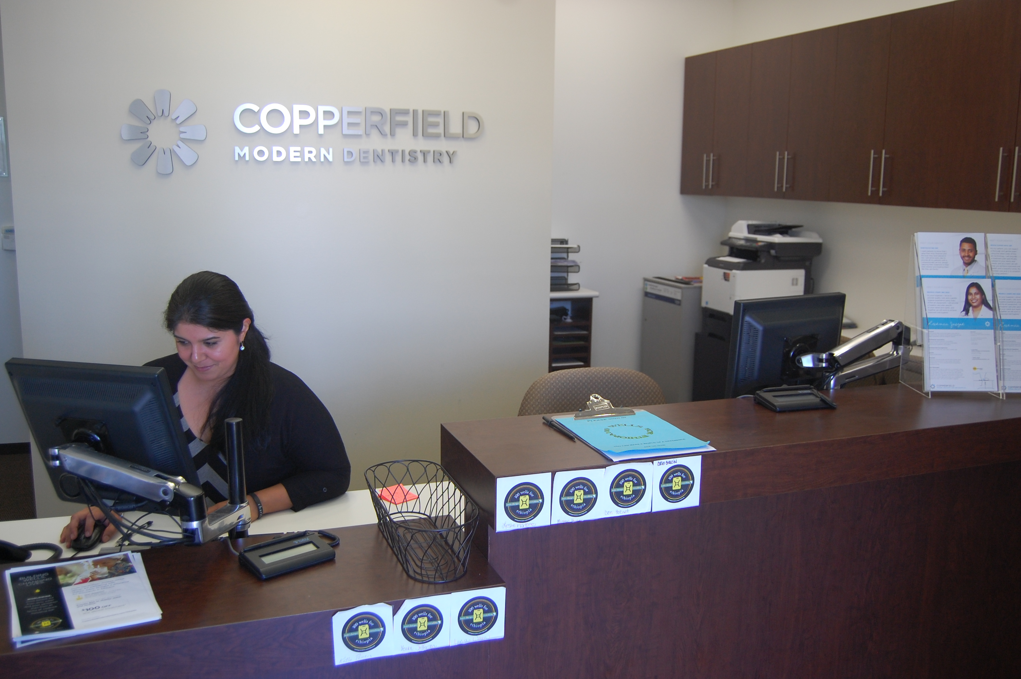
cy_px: 340
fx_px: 935
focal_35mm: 33
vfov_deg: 39.9
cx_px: 510
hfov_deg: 57.3
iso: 400
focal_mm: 22
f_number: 3.8
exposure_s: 1/60
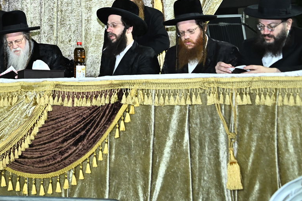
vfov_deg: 16.8
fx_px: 671
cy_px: 22
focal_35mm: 80
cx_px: 52
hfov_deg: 24.9
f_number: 5
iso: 2500
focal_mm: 44
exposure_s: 1/125
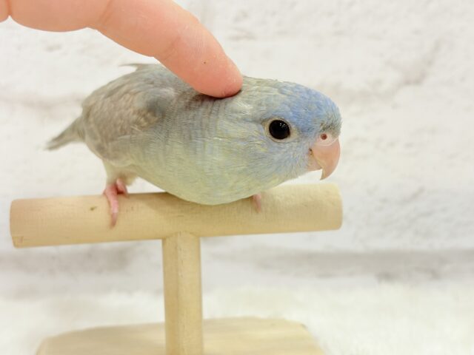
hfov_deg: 36.8
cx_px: 237
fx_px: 712
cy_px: 178
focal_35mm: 52
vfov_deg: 28.0
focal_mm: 5.96
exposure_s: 1/50
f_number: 1.6
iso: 50
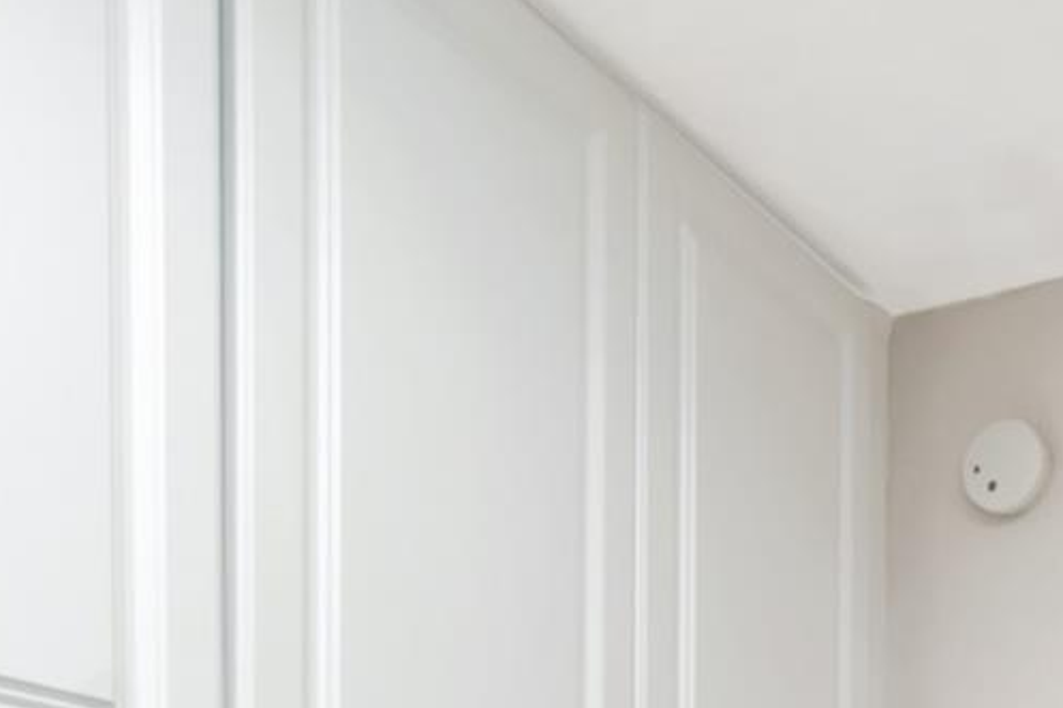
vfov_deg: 19.8
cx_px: 864
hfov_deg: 33.4
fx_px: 1712
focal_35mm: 58
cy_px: 1097
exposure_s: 1/40
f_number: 9
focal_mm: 12
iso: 800
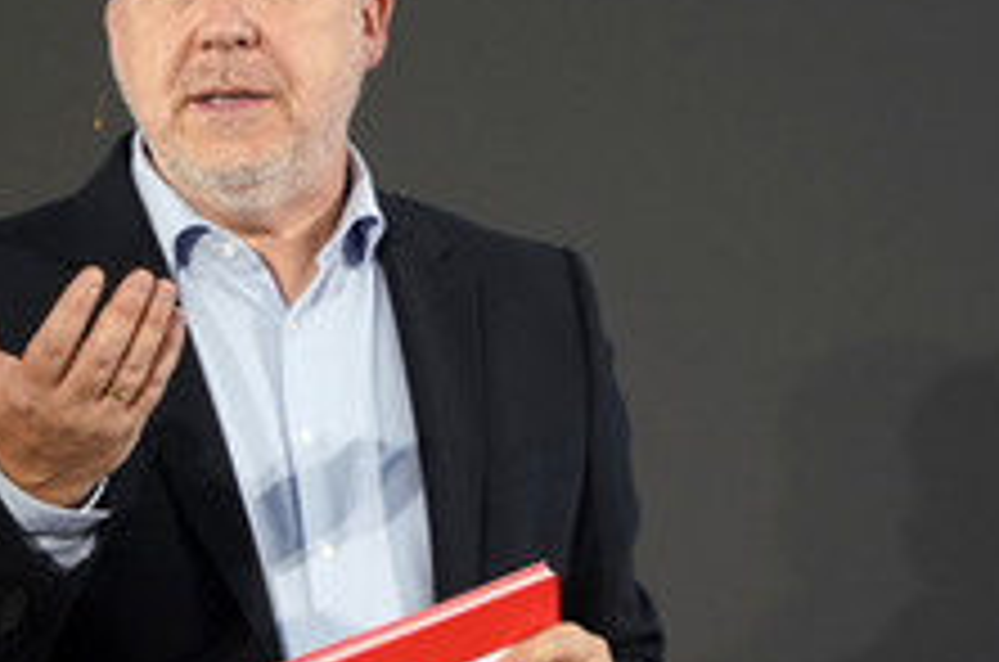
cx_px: 497
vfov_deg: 4.6
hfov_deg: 6.9
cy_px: 392
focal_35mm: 299
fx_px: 8279
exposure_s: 1/200
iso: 1600
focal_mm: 147
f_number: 5.6
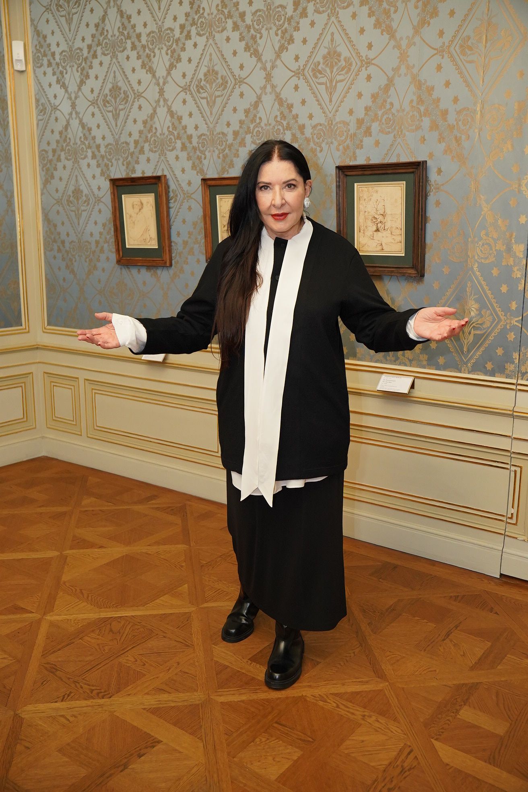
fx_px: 748
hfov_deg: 38.9
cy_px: 396
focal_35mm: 34
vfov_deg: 55.8
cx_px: 264
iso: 1250
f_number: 3.2
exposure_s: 1/200
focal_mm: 23
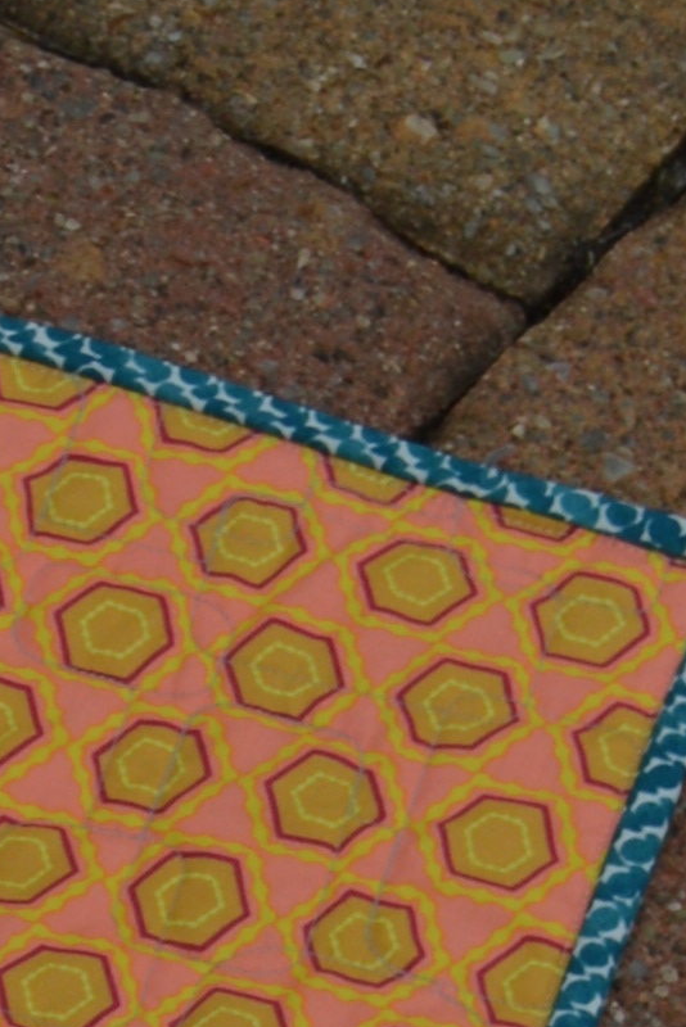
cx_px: -1326
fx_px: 9652
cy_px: 2716
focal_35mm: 338
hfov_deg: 4.0
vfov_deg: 5.8
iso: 100
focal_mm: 30
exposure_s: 1/320
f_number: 9
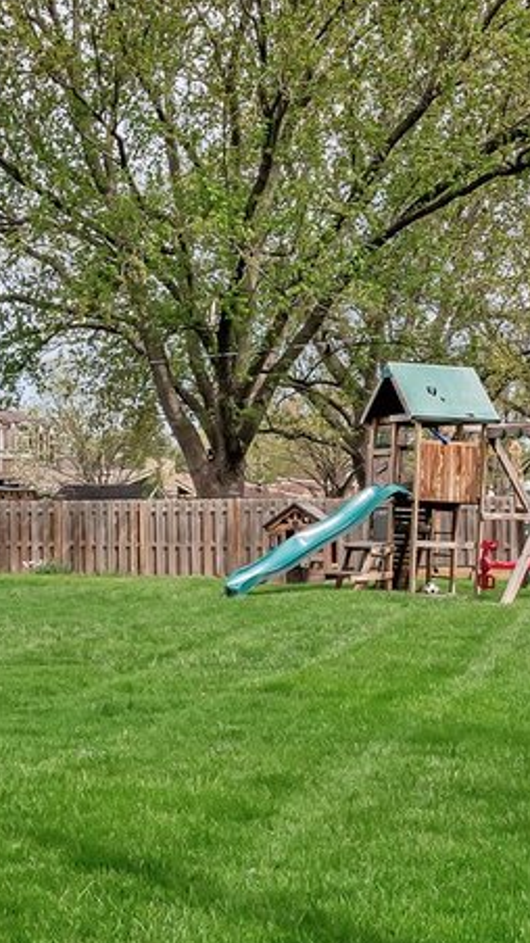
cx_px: -41
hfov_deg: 19.3
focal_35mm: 60
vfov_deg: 34.9
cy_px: 515
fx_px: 1500
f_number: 9
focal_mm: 16
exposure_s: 1/400
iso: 500
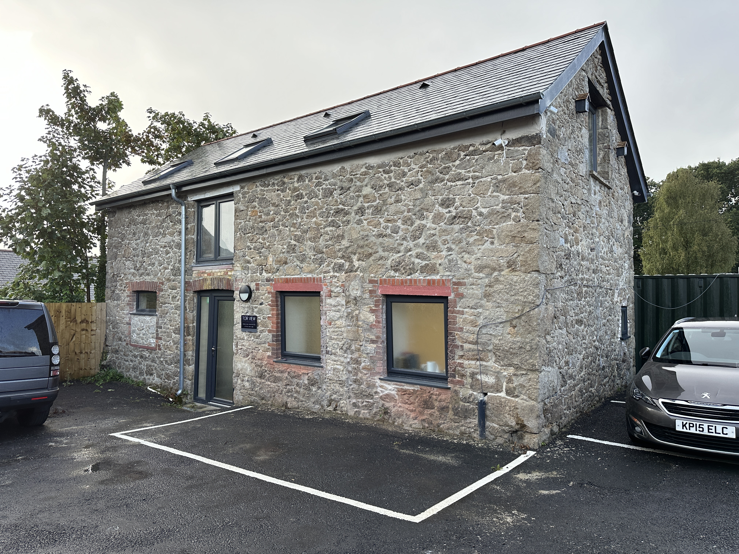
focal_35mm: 24
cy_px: 277
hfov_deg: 71.6
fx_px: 512
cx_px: 370
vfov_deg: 56.8
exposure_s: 1/535
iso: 80
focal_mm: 6.86
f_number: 1.78
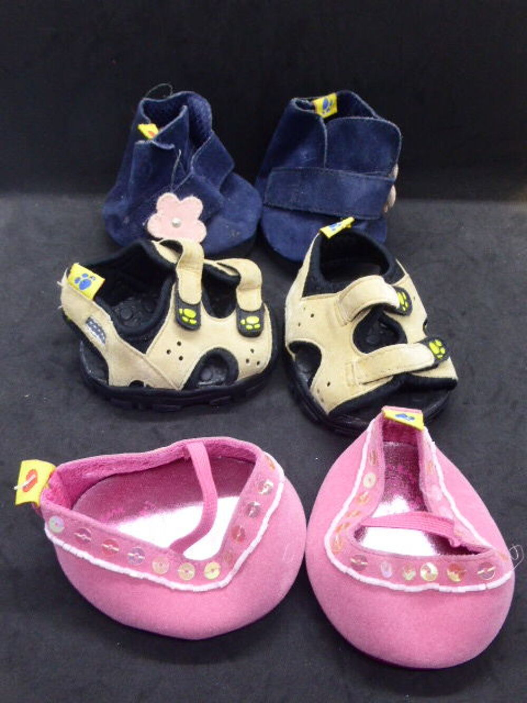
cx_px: 264
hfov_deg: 45.4
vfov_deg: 58.3
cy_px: 352
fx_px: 629
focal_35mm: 31
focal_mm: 5.4
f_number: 3.6
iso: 400
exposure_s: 1/40
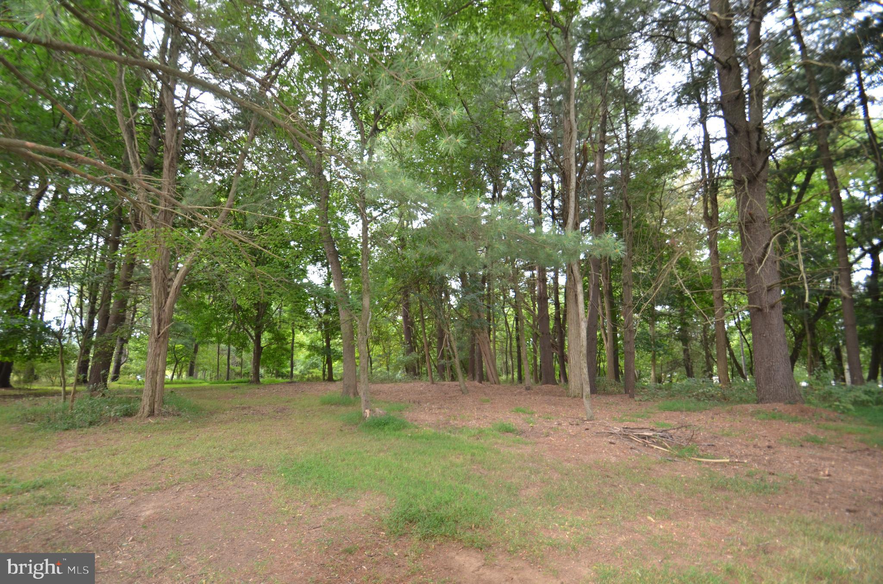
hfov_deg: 100.5
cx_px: 442
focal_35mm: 15
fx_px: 367
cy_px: 292
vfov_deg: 77.1
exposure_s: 1/125
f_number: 3.5
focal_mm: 10
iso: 320
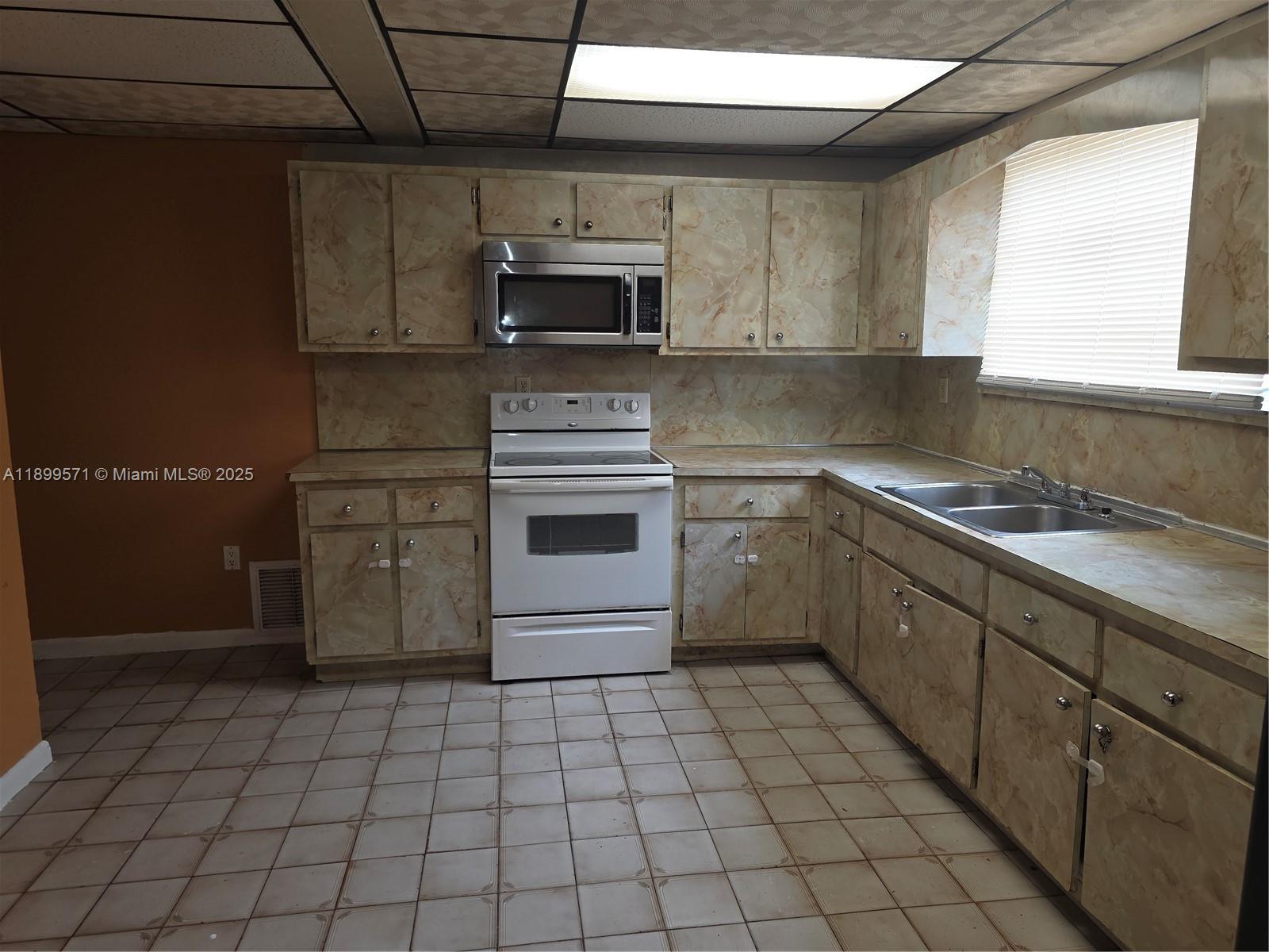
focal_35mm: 23
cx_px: 634
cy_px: 476
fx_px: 843
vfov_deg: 58.9
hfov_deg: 73.9
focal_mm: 6.3
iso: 50
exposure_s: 1/60
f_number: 1.7
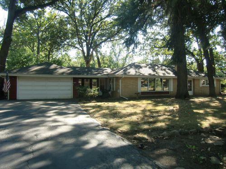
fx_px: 157
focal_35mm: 24
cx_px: 113
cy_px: 84
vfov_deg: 56.8
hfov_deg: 71.6
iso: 64
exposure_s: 1/160
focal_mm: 4.3
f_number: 3.2
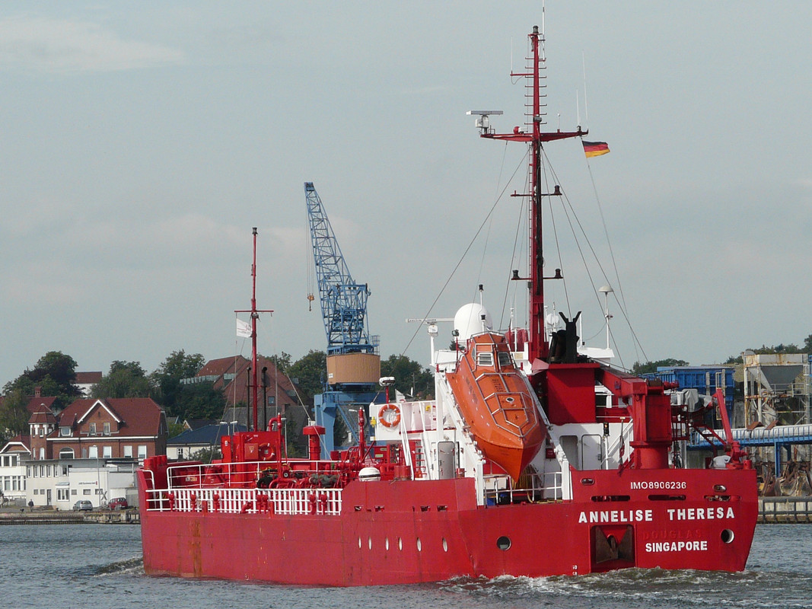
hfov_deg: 6.3
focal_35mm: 316
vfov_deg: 4.7
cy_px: 304
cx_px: 406
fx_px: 7412
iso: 100
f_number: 5.6
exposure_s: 1/500
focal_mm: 32.5
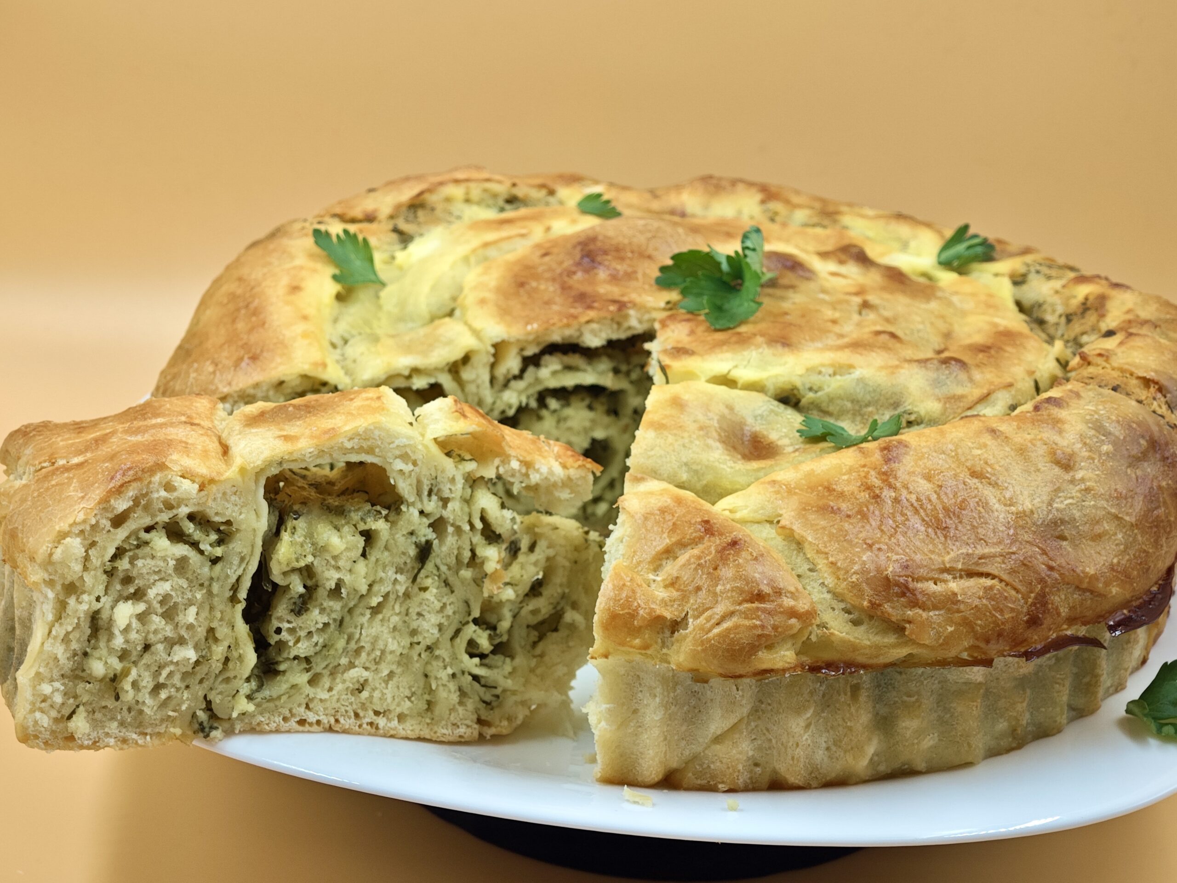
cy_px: 442
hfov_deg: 32.2
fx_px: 2040
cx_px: 588
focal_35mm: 60
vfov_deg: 24.4
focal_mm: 9
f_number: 2
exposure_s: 1/100
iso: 125
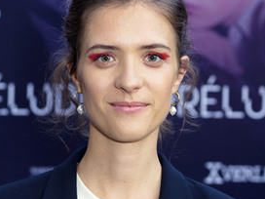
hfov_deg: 22.0
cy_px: 100
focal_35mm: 89
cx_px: 117
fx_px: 681
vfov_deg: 16.6
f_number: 4
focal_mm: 56
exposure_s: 1/160
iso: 800
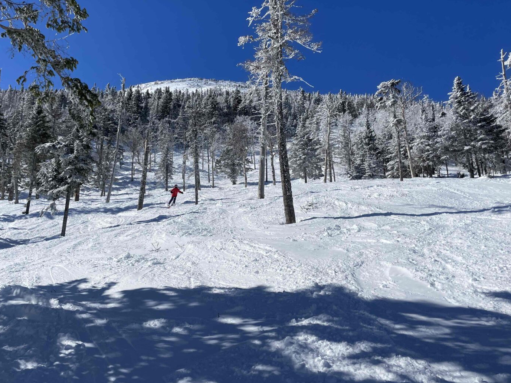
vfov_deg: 48.2
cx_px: 233
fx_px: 428
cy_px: 178
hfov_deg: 61.6
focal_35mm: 29
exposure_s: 1/11905
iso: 32
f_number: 1.6
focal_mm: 4.2
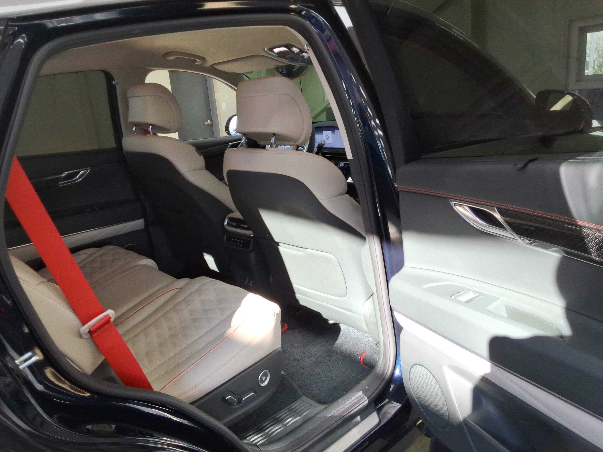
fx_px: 488
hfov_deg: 63.4
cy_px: 226
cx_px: 302
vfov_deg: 49.7
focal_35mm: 28
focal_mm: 2.91
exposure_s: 1/137
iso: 32
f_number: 1.9
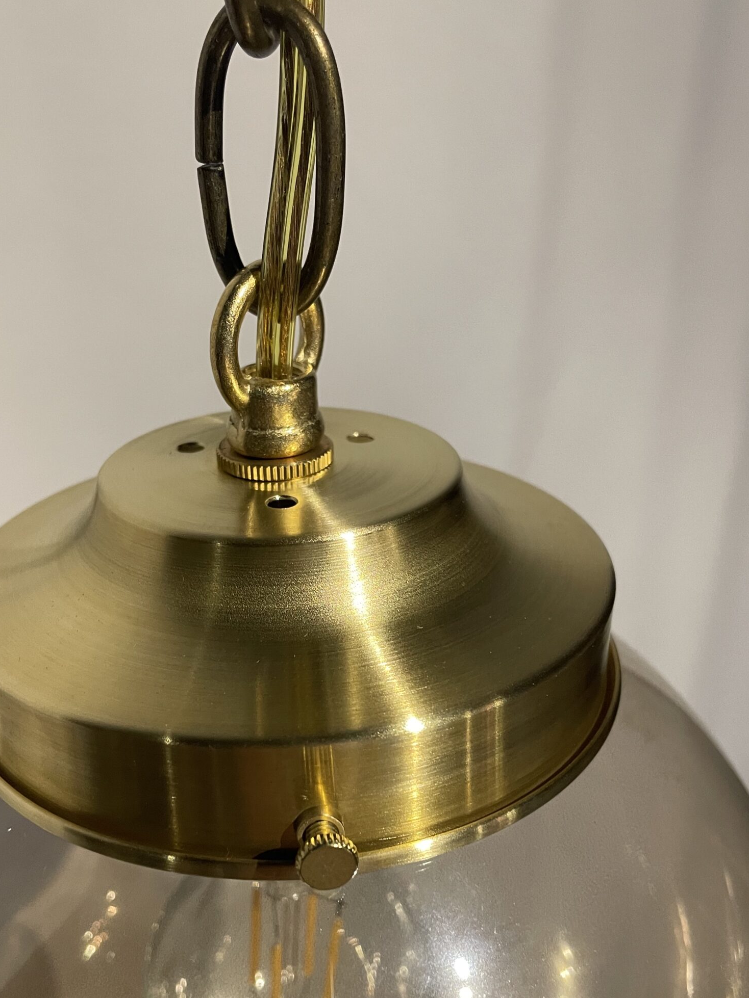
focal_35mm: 34
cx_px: 305
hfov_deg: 41.6
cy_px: 625
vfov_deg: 53.4
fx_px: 981
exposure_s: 1/50
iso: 200
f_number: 1.6
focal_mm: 4.2
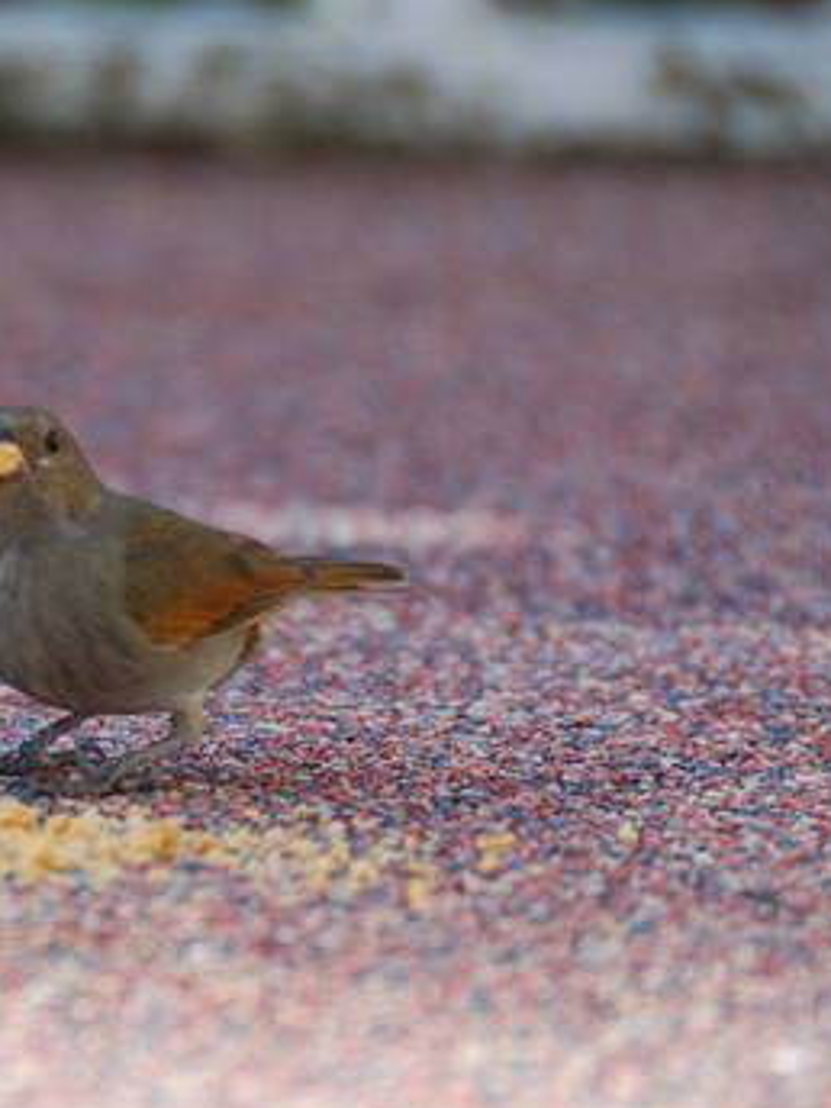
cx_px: -113
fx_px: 18789
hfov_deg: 2.5
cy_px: 696
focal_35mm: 587
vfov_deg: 3.4
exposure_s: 1/100
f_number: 6.3
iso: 100
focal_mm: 200
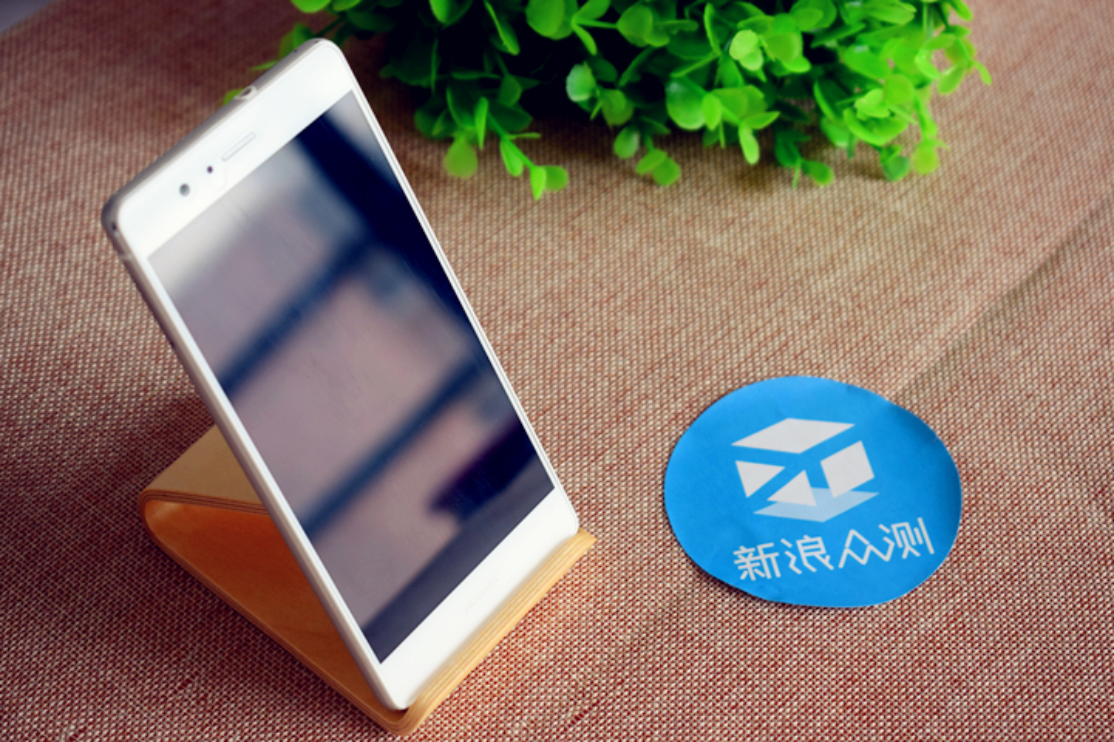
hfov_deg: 24.6
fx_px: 2552
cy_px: 371
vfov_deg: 16.5
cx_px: 557
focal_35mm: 82
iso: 400
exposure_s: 1/100
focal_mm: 55
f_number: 5.6
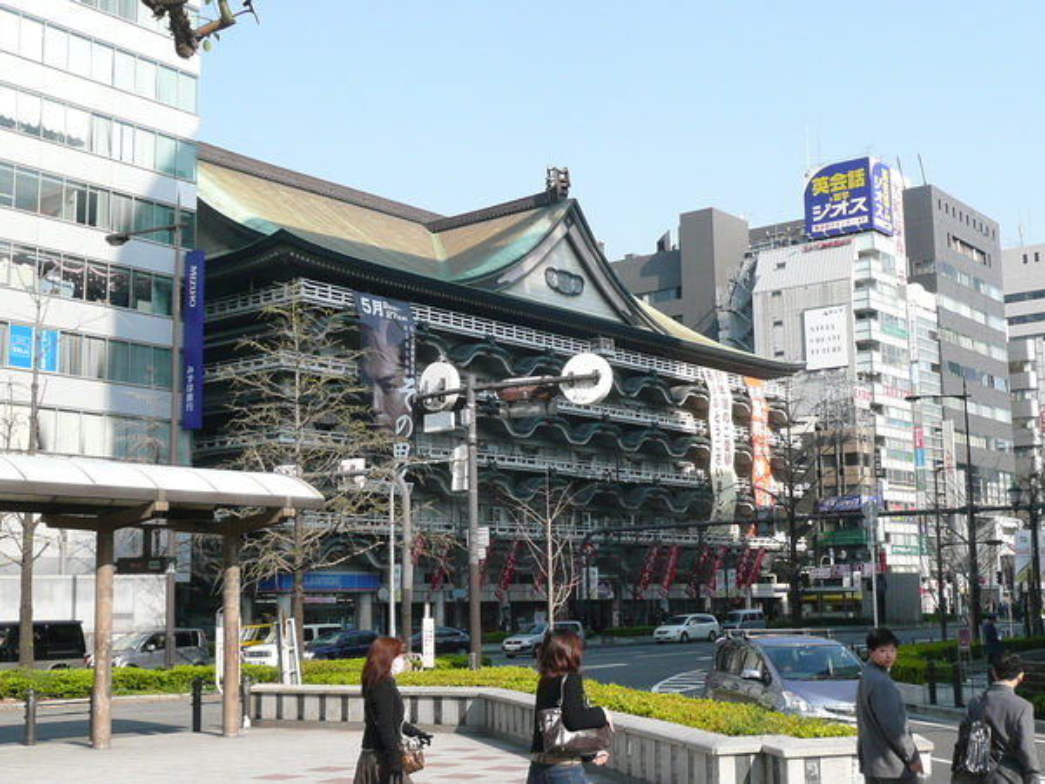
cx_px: 522
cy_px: 392
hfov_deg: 39.7
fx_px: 1449
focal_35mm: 48
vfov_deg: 30.3
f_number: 3.5
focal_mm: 5.2
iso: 100
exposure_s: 1/500
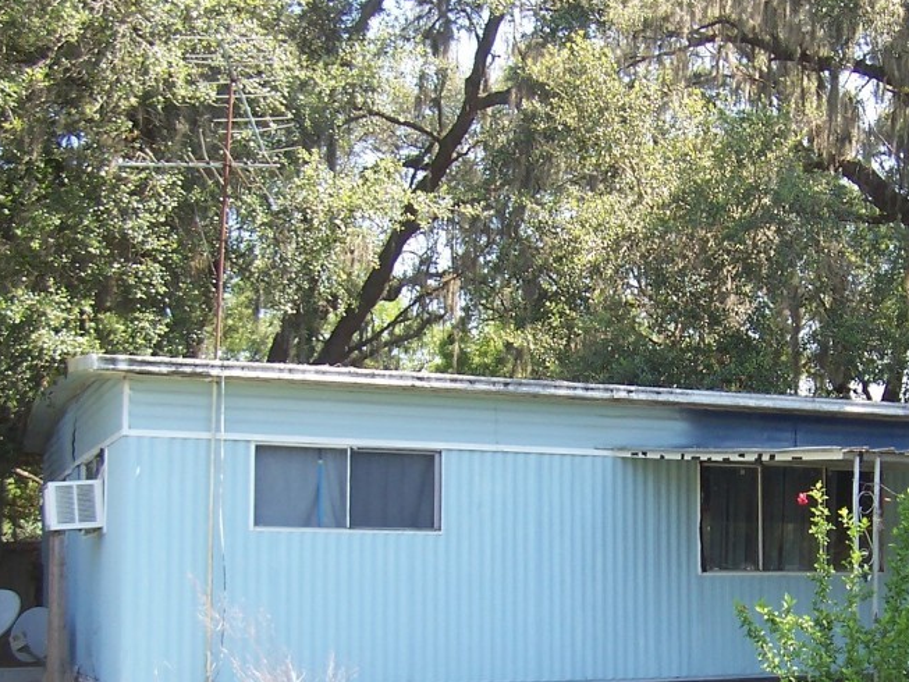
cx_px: 688
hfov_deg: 32.6
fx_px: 1523
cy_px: 505
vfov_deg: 25.0
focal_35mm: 58
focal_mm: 5.6
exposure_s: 1/250
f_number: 2.8
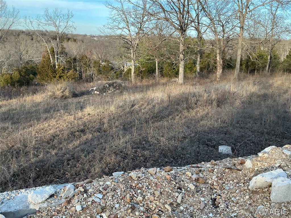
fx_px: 244
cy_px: 109
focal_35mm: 29
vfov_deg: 48.2
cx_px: 146
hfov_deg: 61.7
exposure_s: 1/281
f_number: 1.8
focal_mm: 3
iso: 25
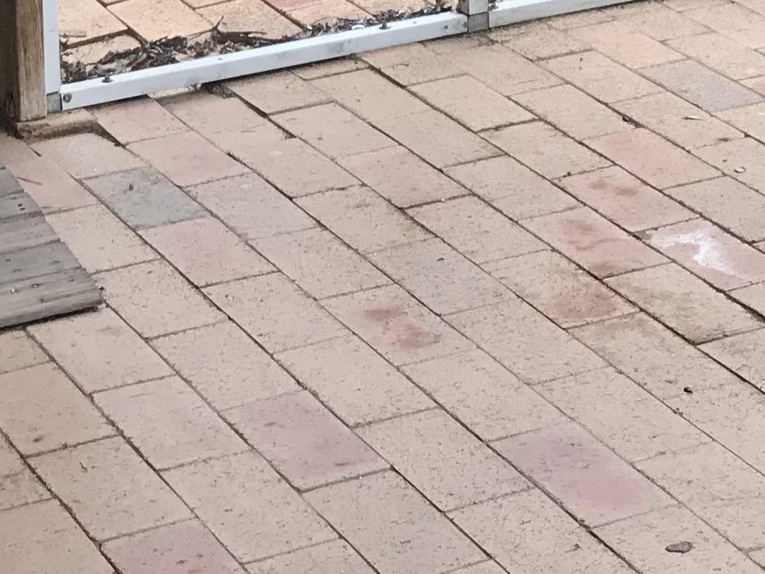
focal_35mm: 121
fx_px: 2674
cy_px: -458
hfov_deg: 16.2
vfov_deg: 11.4
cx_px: 608
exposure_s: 1/130
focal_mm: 3.99
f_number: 1.8
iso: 20
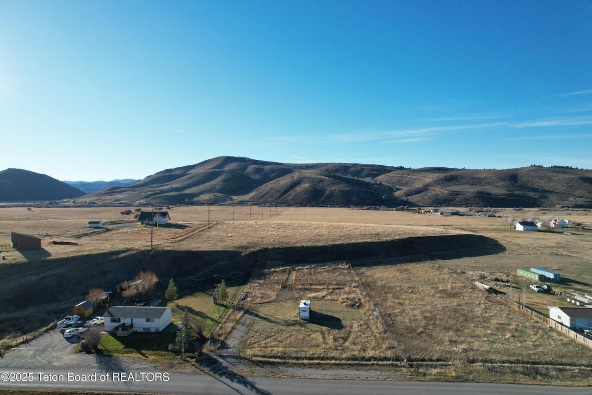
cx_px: 296
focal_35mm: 22
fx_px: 362
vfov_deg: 57.2
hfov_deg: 78.6
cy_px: 198
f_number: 2.8
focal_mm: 8.38
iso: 150
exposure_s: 1/2000
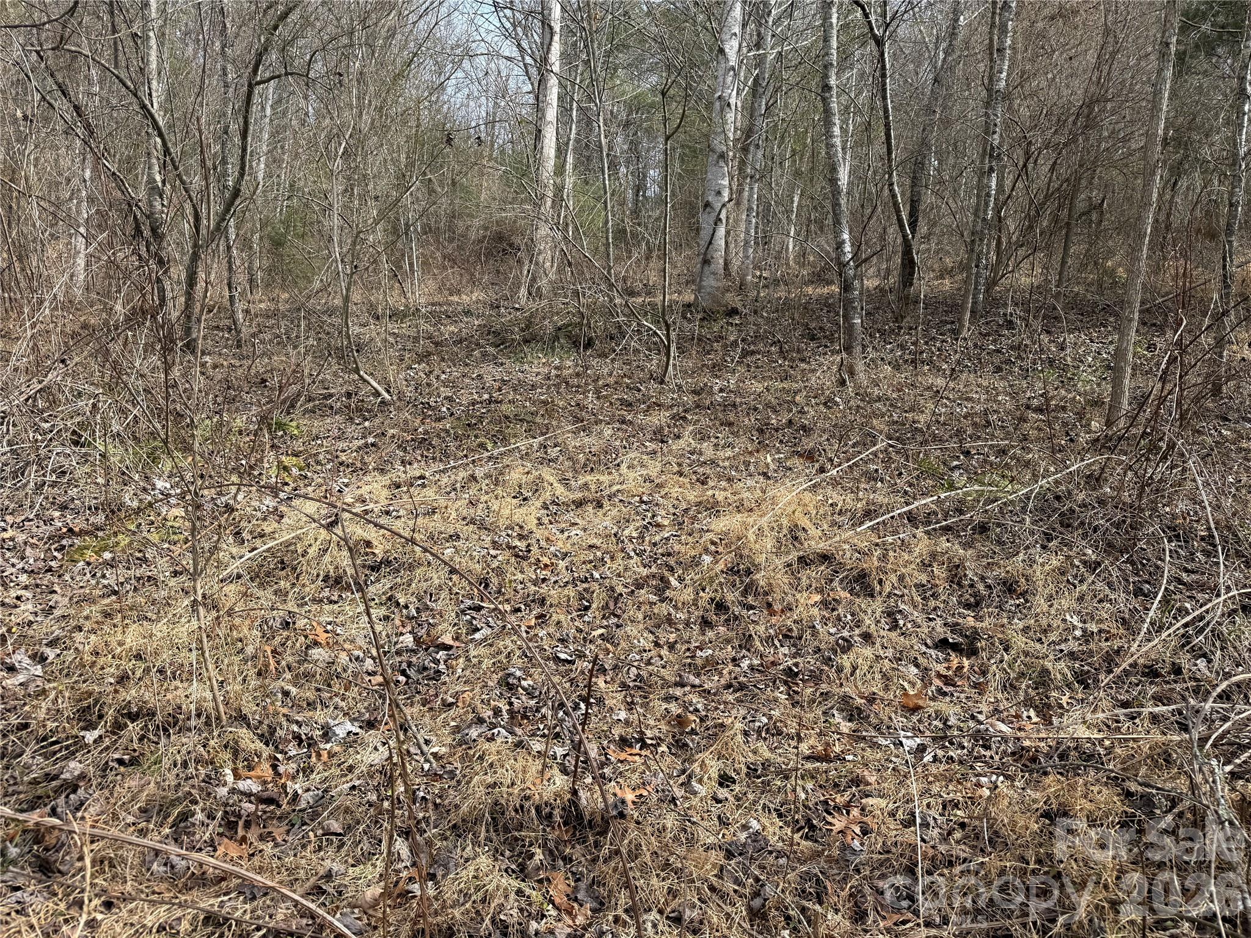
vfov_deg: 56.8
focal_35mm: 24
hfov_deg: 71.6
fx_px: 867
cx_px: 626
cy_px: 469
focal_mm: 6.76
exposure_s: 1/1553
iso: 80
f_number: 1.78
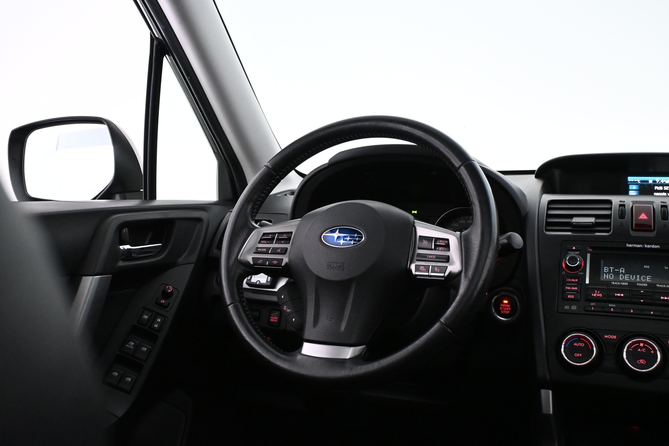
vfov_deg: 36.9
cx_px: 334
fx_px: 669
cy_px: 223
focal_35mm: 36
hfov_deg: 53.1
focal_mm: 24
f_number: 4.2
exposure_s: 1/60
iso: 4000
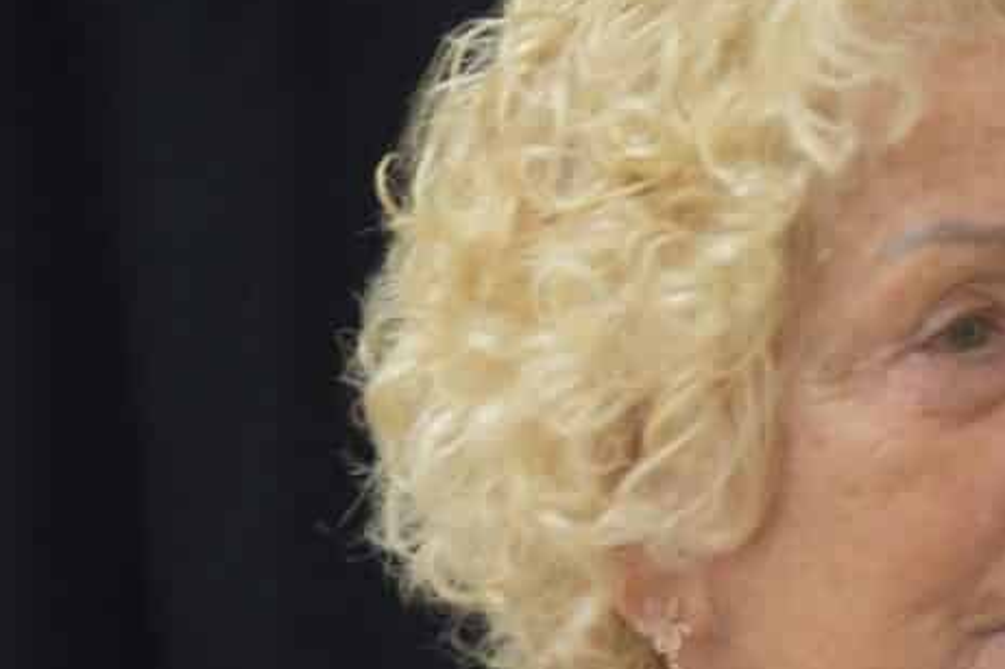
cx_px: 800
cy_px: 440
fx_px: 2791
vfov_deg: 13.7
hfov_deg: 20.2
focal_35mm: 100
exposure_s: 1/60
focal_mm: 40
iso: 450
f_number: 2.8
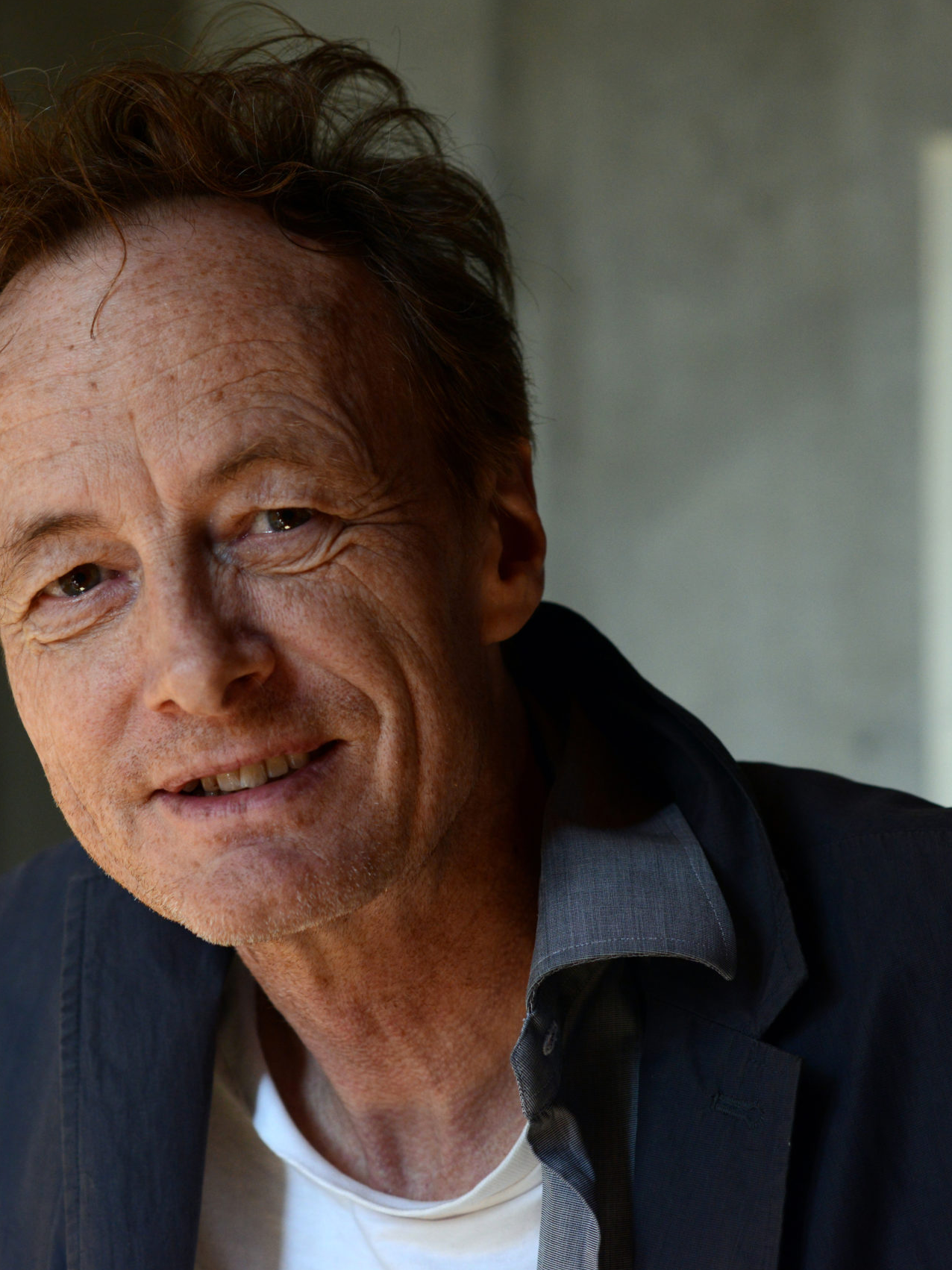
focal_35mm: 123
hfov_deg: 12.0
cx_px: 373
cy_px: 635
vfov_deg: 16.0
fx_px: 4511
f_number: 5
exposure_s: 1/400
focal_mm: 85
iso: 1000
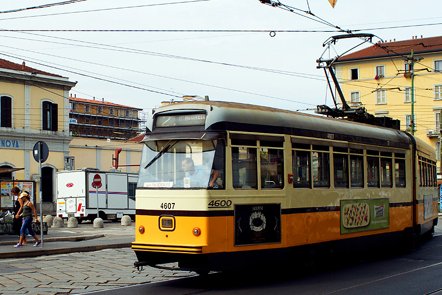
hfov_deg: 34.4
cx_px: 172
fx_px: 712
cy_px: 165
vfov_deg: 23.4
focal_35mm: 58
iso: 200
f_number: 7.1
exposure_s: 1/400
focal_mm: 30
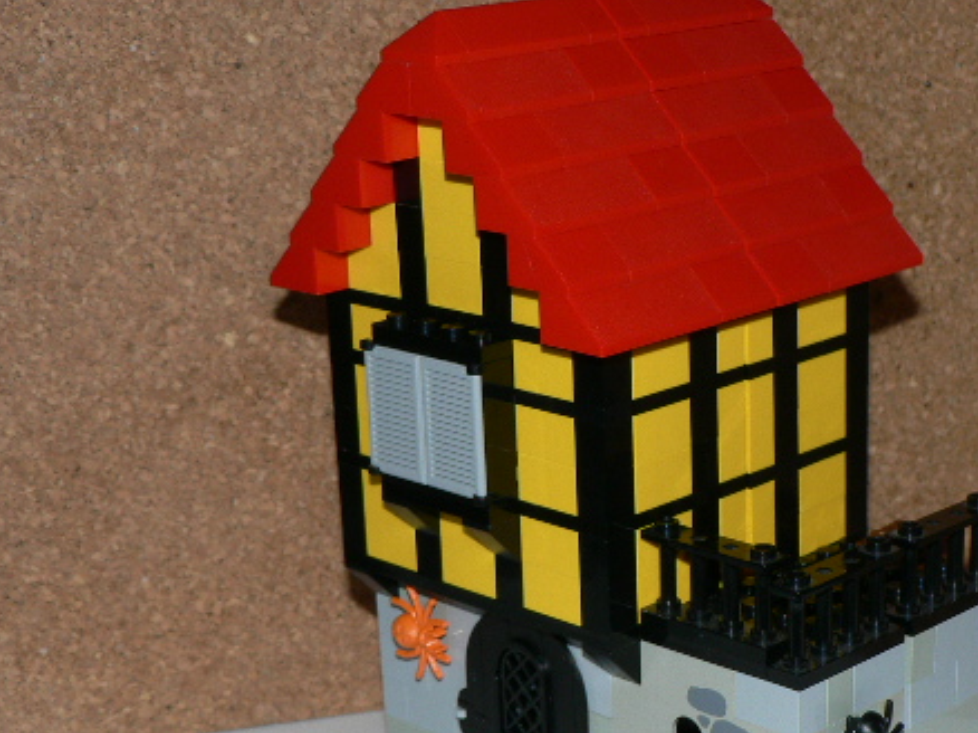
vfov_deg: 19.3
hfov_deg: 25.5
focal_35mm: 76
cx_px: 665
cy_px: 503
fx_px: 2146
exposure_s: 1/80
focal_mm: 8.7
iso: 80
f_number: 4
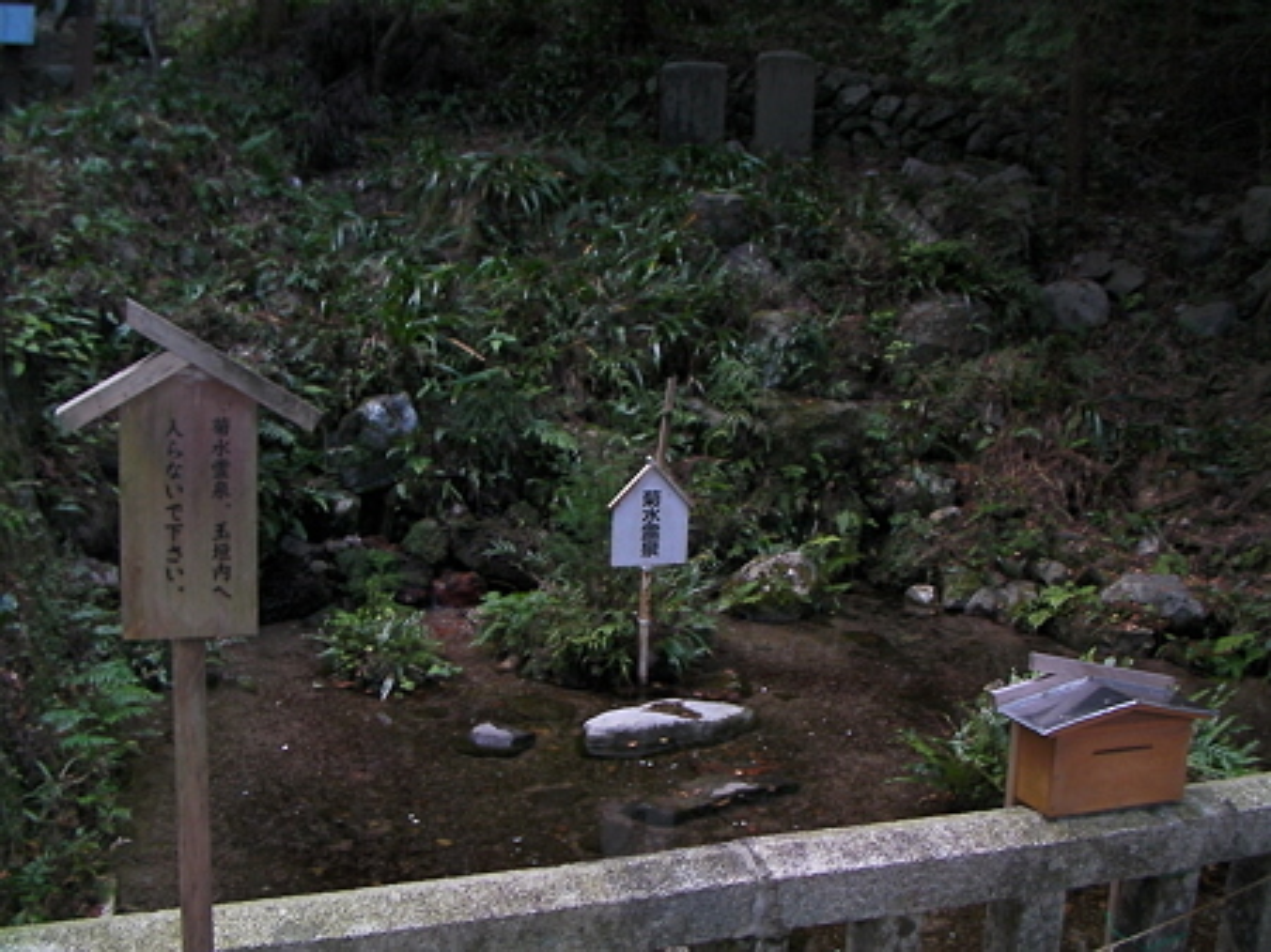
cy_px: 476
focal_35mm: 38
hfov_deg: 49.0
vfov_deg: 37.7
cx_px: 636
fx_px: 1395
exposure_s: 1/30
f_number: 3.5
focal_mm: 6.3
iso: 100
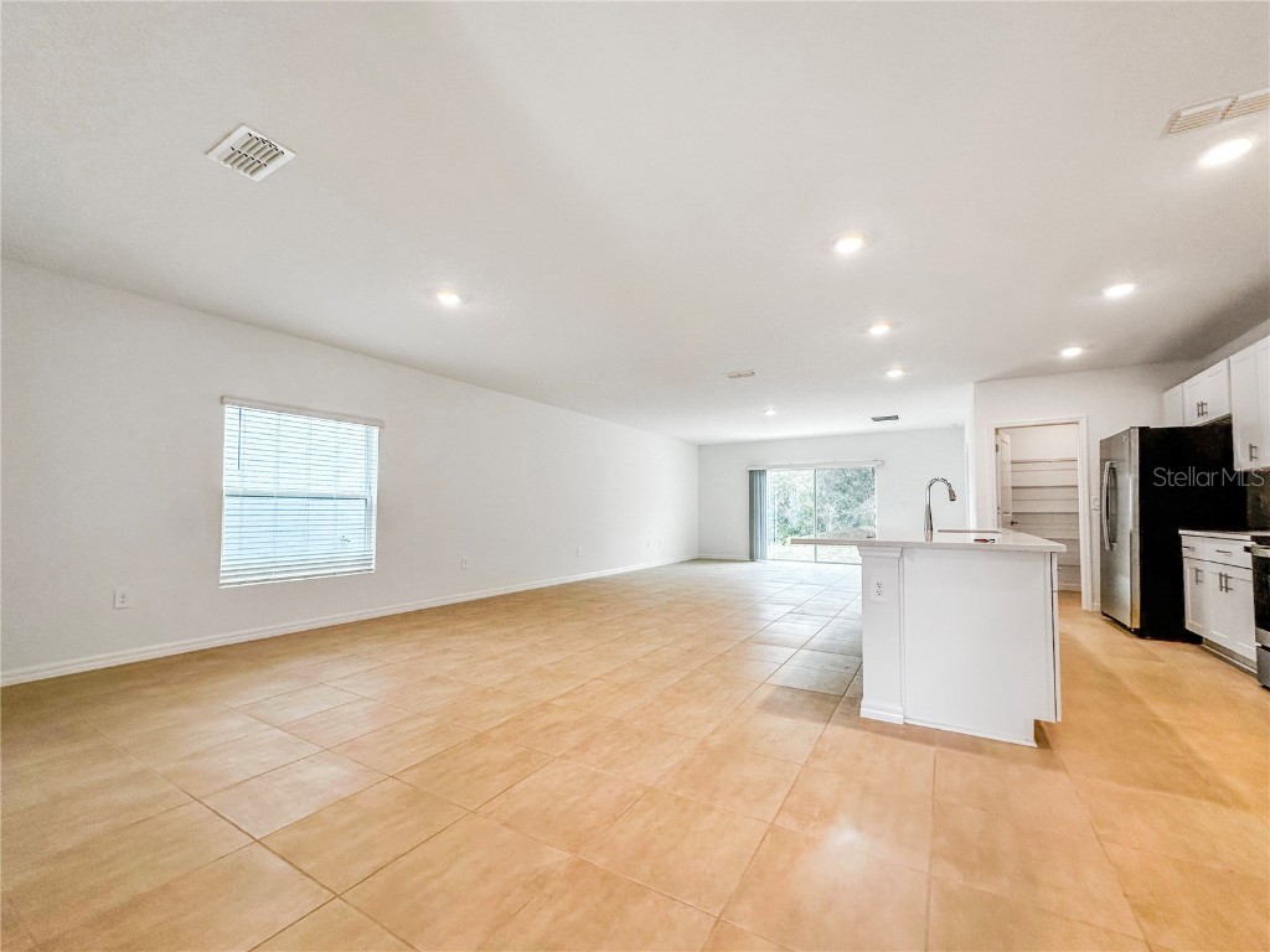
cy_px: 476
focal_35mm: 14
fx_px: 514
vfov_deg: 85.7
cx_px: 635
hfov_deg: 102.1
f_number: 2.2
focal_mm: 2.22
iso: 125
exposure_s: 1/120
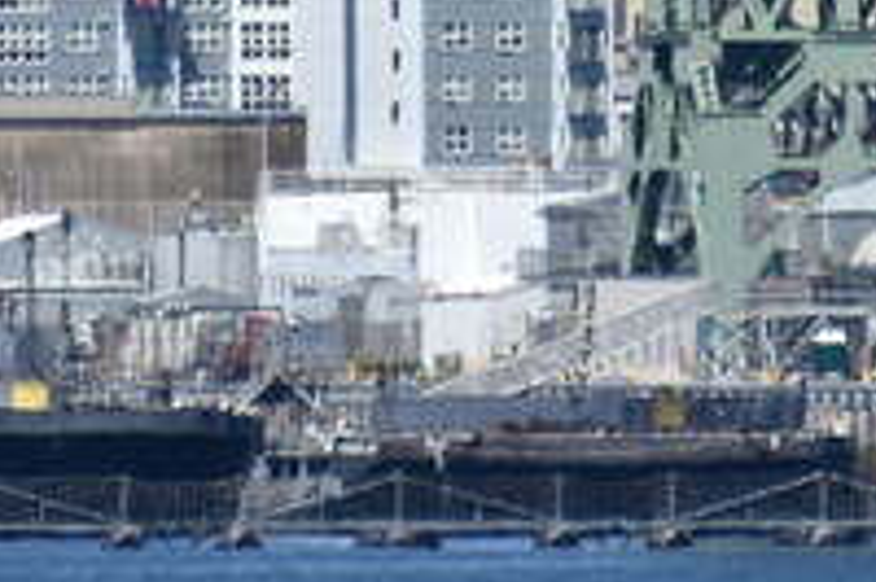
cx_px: 626
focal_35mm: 1921
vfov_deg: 0.7
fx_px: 46705
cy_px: -481
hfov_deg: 1.1
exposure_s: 1/640
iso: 100
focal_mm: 300
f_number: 6.3
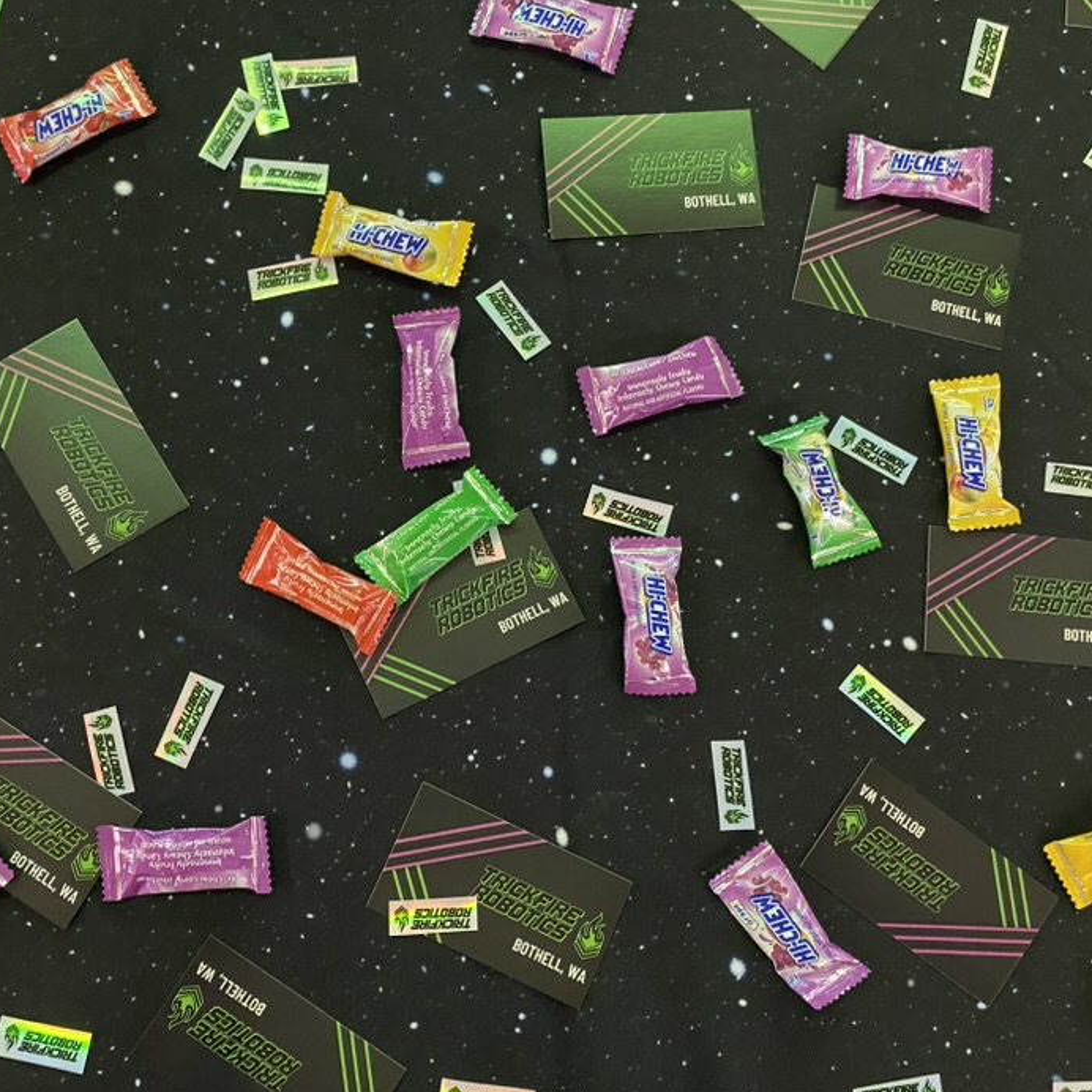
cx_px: 489
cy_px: 516
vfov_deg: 48.4
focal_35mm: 34
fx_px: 1213
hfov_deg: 48.4
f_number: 1.8
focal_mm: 4.25
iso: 800
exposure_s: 1/30
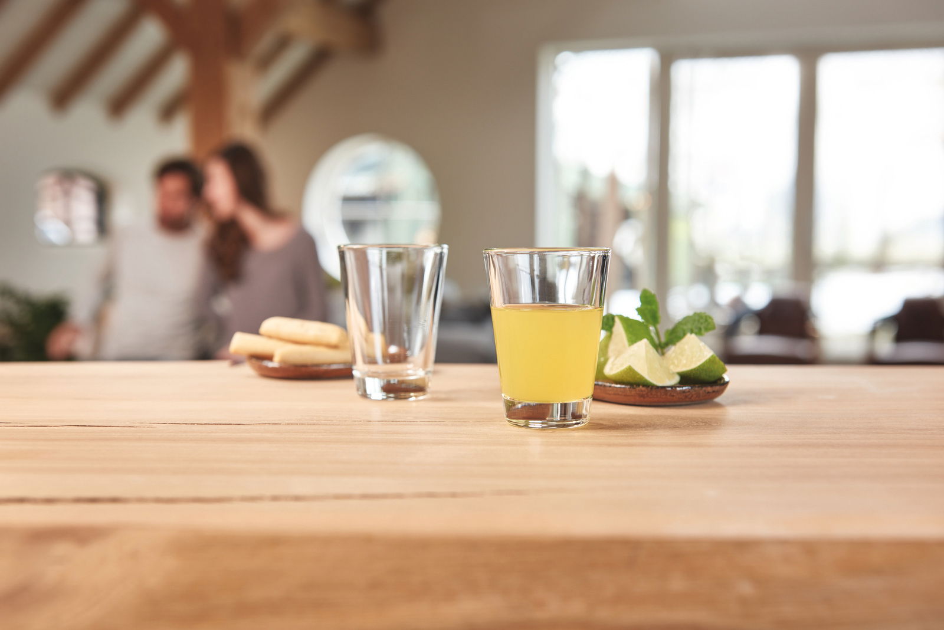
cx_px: 472
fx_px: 1259
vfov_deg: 28.1
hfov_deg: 41.1
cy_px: 315
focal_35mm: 48
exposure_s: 1/30
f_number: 5.6
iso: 160
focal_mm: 48
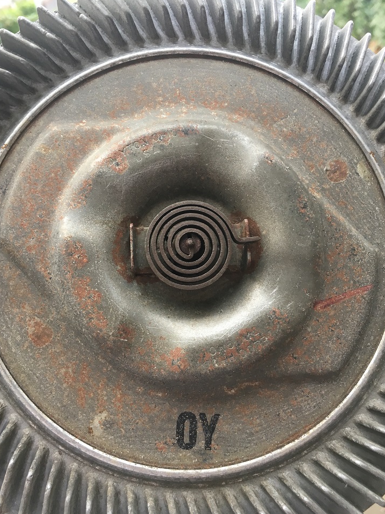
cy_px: 246
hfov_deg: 45.4
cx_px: 190
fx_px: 460
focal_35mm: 31
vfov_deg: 58.3
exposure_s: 1/30
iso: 50
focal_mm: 4.15
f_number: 2.2
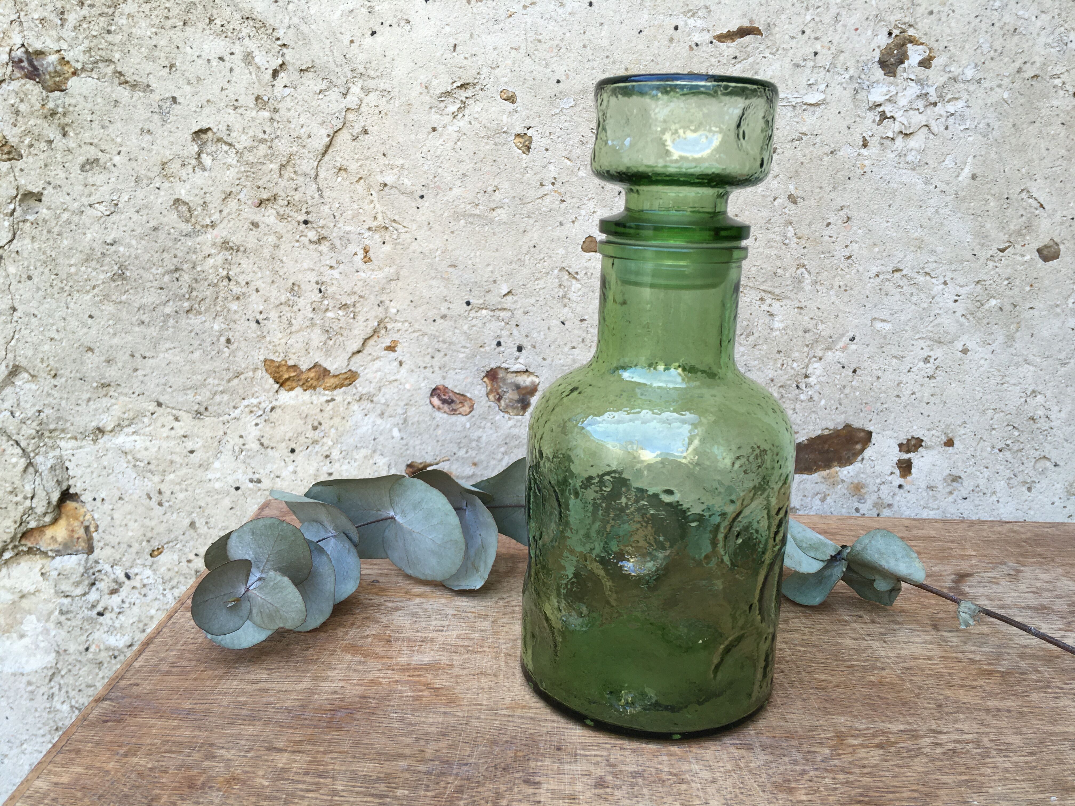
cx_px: 538
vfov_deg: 48.2
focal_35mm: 29
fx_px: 901
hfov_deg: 61.7
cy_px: 403
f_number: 2.2
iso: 32
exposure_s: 1/100
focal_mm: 4.15
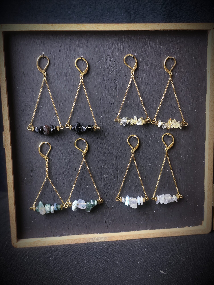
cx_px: 107
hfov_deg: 31.5
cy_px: 142
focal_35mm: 46
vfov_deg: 41.2
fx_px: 379
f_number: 1.65
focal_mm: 6.19
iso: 250
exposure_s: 1/25
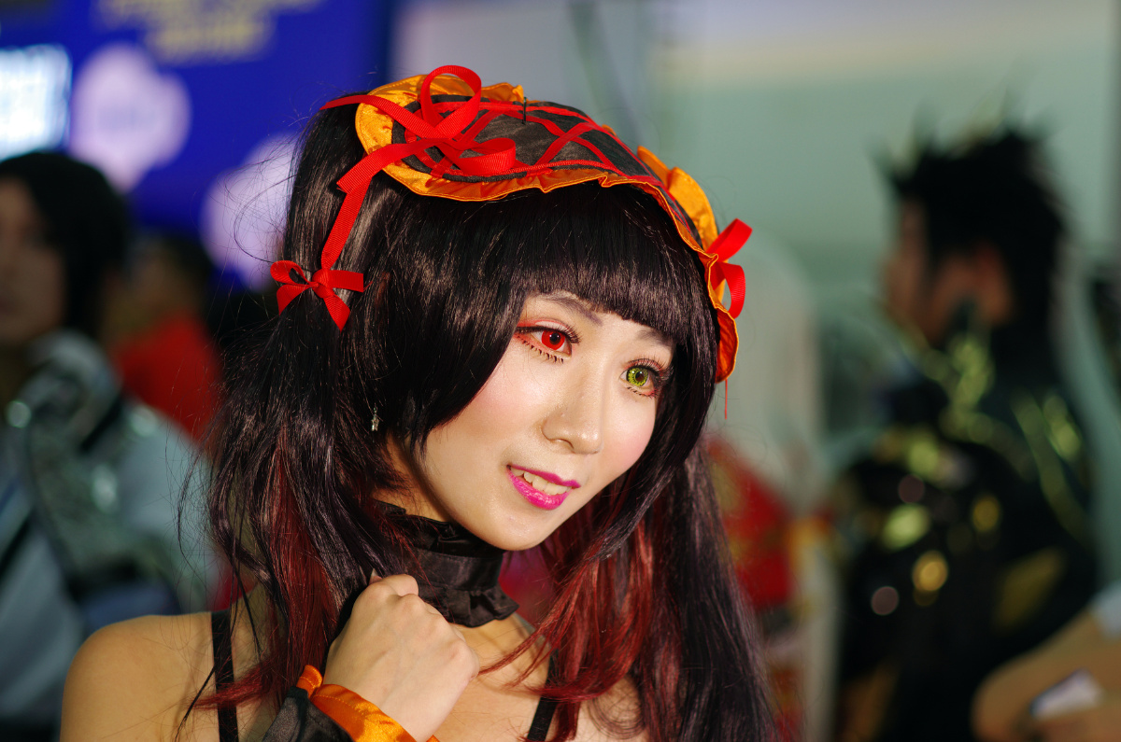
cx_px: 560
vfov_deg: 13.0
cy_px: 371
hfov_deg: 19.5
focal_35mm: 105
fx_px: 3263
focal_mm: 70
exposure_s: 1/40
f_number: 2.4
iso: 160
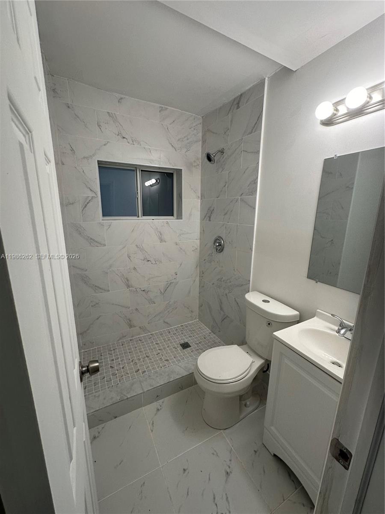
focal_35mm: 14
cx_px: 192
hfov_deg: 85.7
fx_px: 208
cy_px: 257
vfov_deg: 102.1
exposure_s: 1/120
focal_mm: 2.22
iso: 125
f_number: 2.2
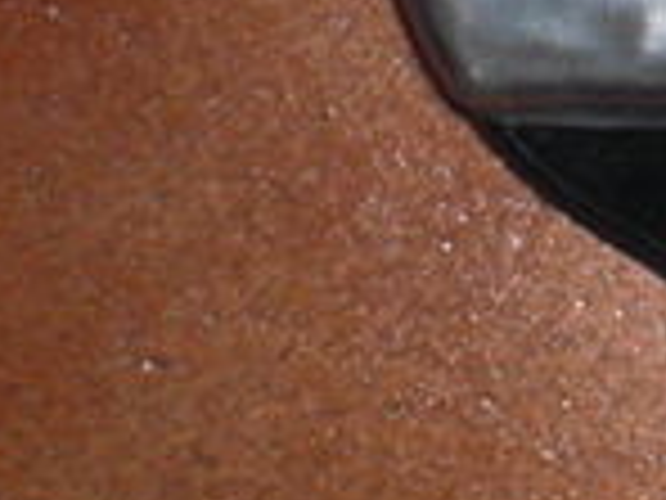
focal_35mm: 164
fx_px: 3155
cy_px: 23
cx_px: 1174
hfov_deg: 11.3
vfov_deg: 9.0
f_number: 3.1
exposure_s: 1/60
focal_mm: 6.3
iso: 200
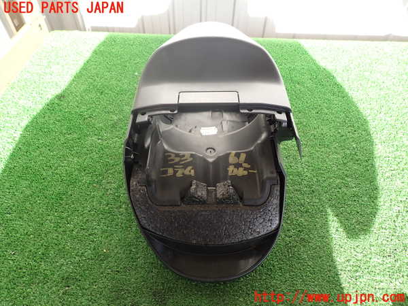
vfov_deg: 54.9
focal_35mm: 25
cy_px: 153
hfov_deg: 69.4
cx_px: 204
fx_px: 295
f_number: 2.8
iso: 100
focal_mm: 4.5
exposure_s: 1/160
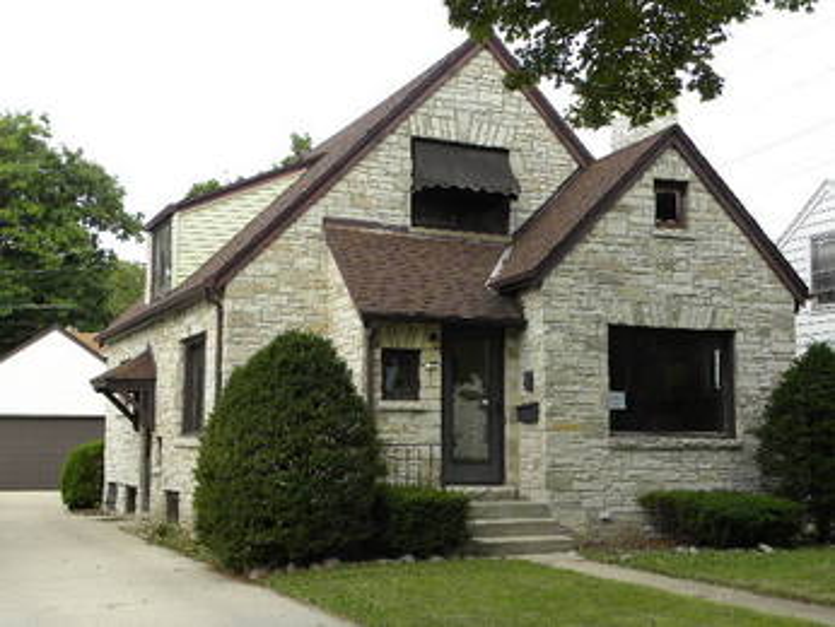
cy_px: 314
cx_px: 418
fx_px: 1255
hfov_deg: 36.8
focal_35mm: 52
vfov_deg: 28.1
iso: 64
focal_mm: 9.2
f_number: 4
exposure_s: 1/164
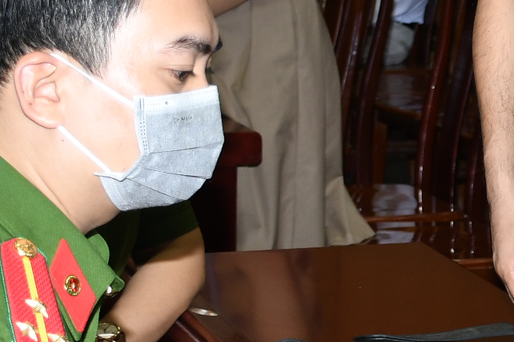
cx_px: 829
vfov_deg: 8.8
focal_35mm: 156
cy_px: 202
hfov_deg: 12.4
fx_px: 2227
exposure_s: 1/200
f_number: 3.8
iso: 320
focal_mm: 24
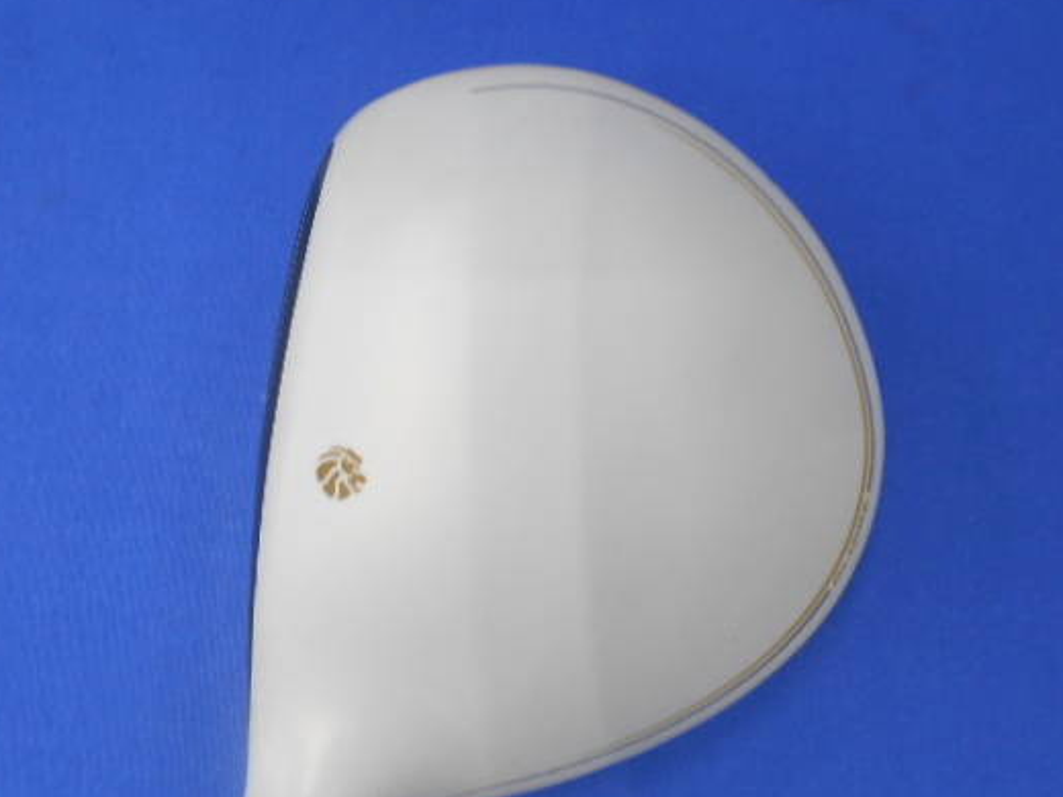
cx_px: 527
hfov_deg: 56.8
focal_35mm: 32
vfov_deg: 44.1
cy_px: 443
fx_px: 983
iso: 125
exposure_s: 1/30
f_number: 3.2
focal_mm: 4.6
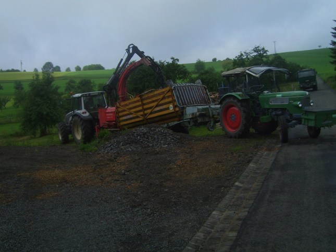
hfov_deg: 49.0
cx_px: 168
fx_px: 369
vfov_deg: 37.7
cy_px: 126
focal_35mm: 38
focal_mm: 7.8
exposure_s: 1/250
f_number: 6.4
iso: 50
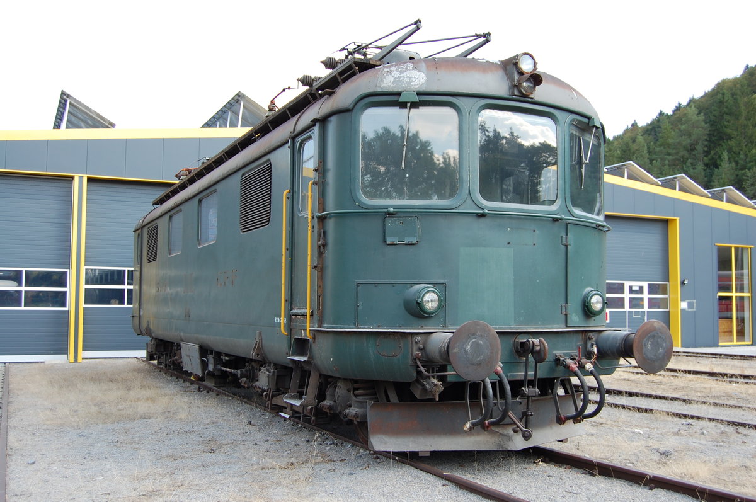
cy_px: 251
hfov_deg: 49.6
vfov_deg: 34.1
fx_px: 818
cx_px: 378
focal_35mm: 39
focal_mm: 26
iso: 200
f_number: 5.6
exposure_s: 1/125
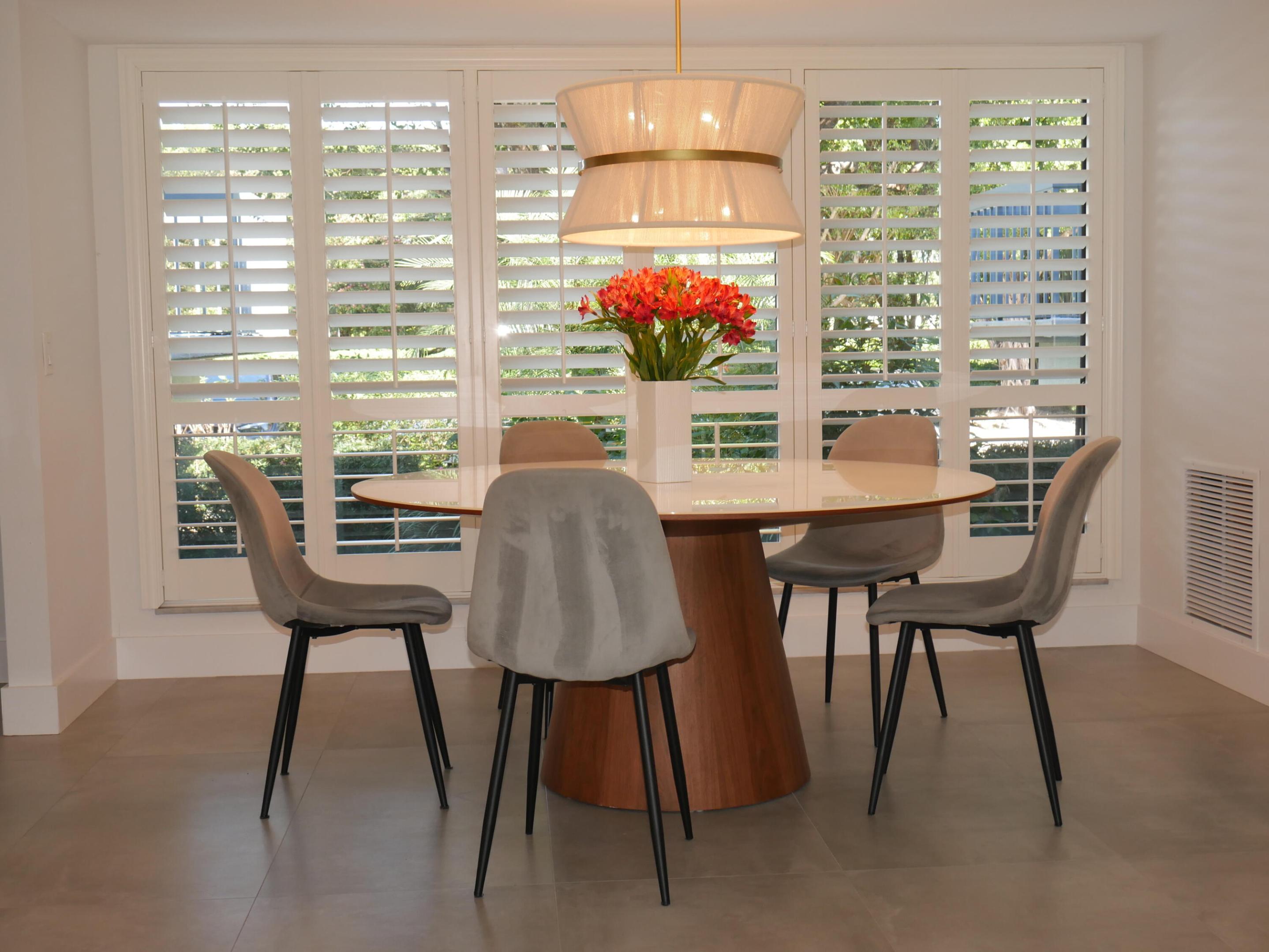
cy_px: 476
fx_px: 1614
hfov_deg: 42.9
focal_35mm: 44
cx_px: 634
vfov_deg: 32.9
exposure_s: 1/60
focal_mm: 22
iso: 400
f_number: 5.6
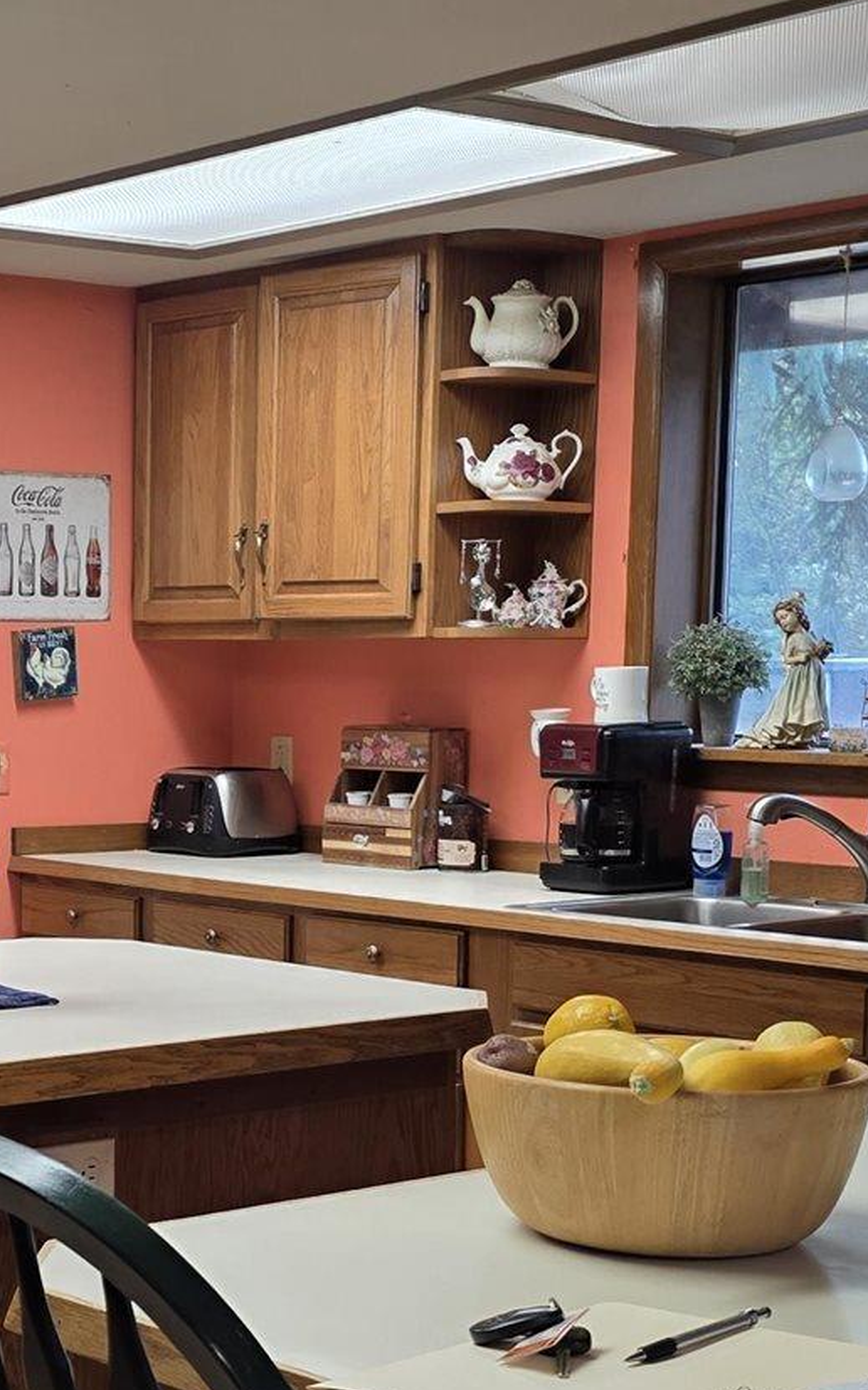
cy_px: 862
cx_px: 12
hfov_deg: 18.7
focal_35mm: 68
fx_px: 2575
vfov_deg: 30.1
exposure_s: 1/120
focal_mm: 6.3
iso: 100
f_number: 1.7
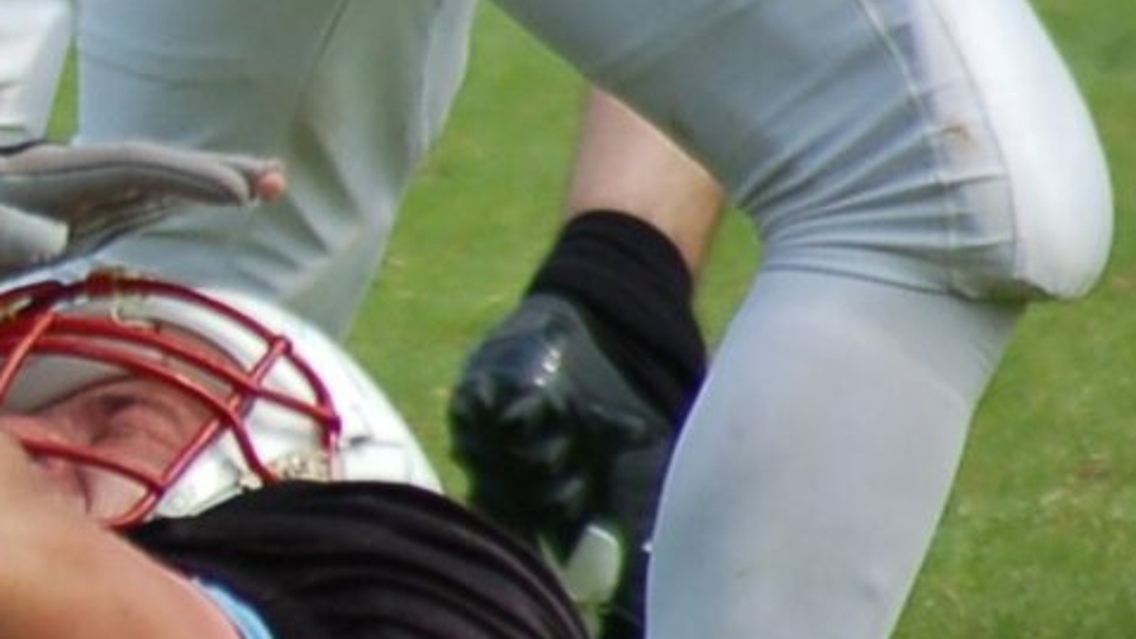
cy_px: -38
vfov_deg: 0.8
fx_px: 47809
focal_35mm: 1587
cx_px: -1103
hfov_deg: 1.4
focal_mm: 220
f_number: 5.3
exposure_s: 1/1000
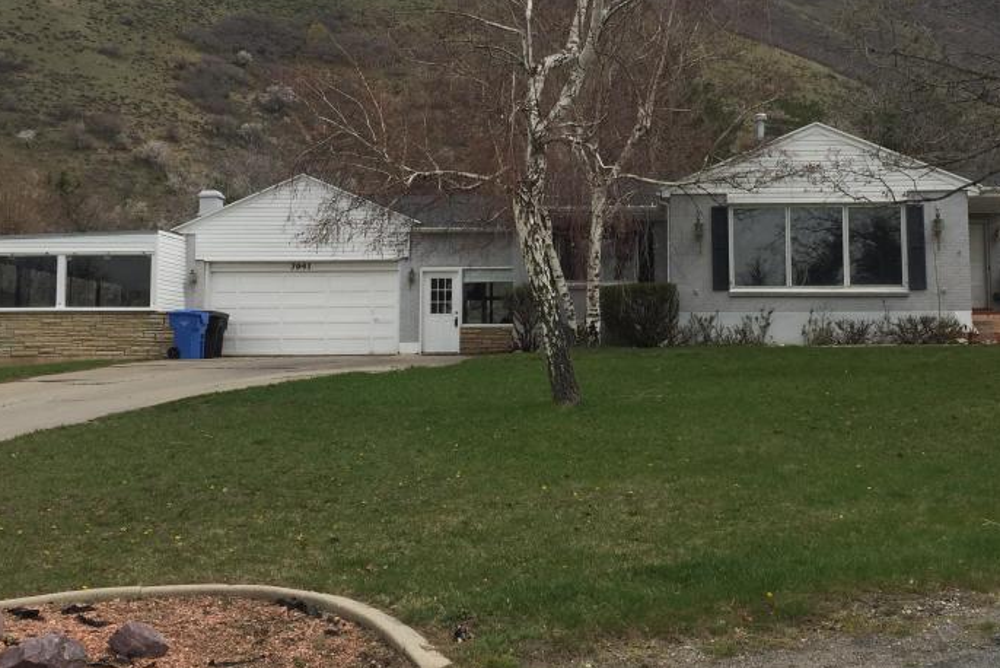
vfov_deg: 29.8
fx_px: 1250
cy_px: 242
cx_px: 598
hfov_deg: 43.4
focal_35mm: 45
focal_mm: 4.15
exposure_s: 1/2825
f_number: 2.2
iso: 32
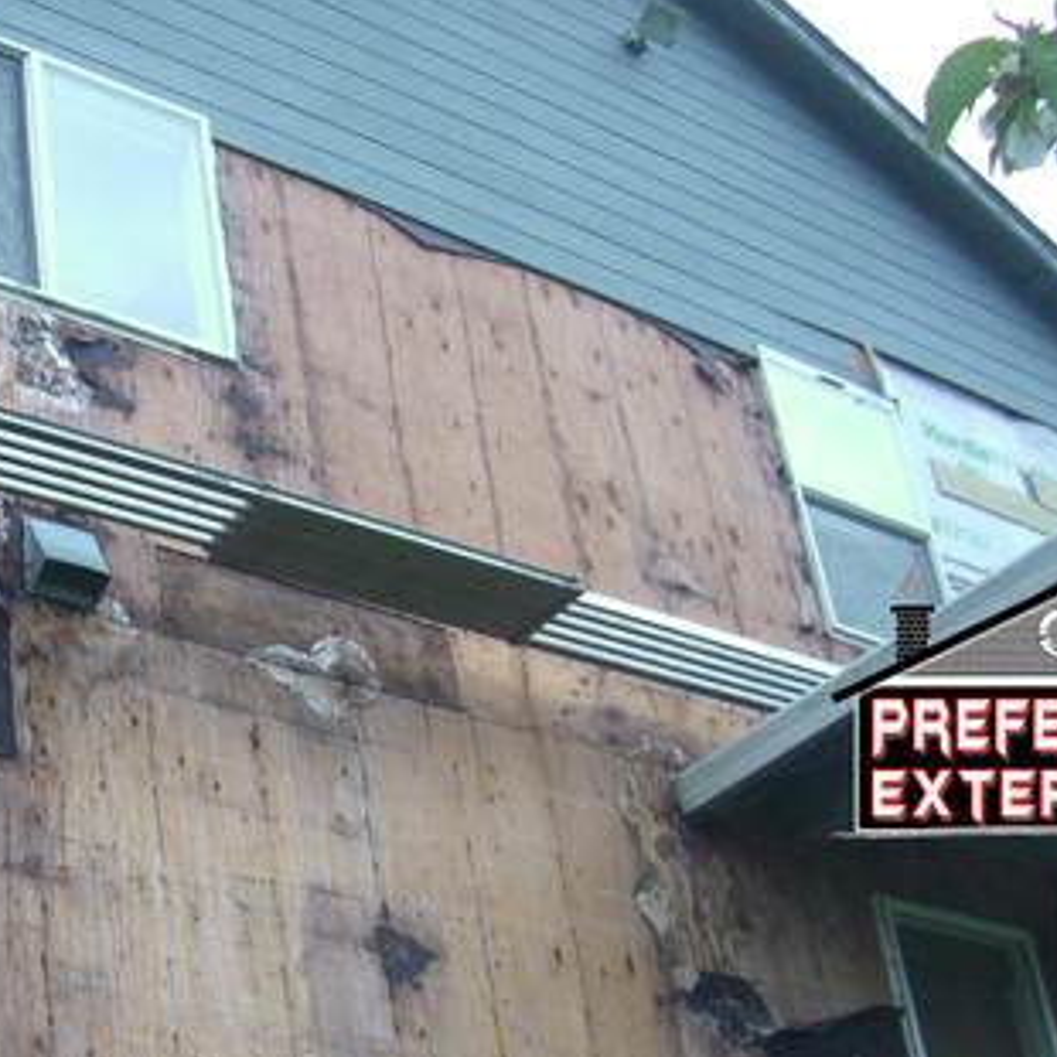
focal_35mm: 67
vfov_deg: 25.4
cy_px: 781
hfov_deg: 25.4
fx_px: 2315
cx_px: 240
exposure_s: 1/160
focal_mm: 7.9
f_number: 2.8
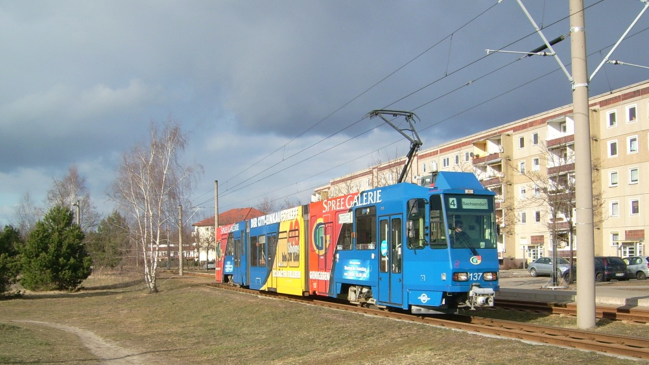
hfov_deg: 51.6
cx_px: 322
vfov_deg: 30.2
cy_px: 237
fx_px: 671
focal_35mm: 39
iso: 50
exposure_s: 1/324
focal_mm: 5.95
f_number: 5.8
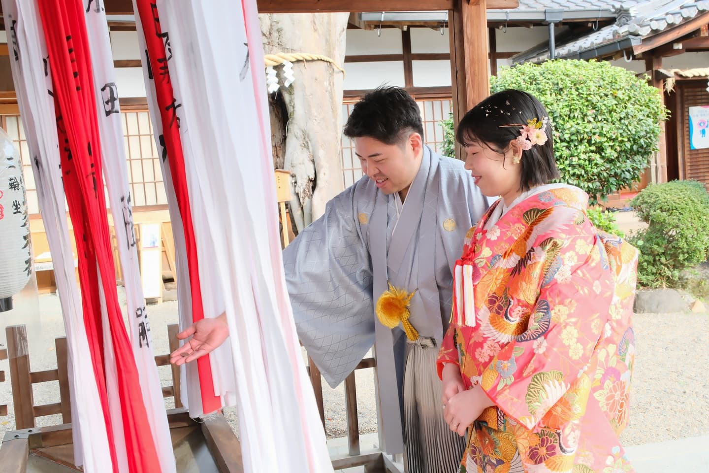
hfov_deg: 50.7
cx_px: 354
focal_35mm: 38
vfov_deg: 35.1
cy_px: 236
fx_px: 748
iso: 800
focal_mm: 25.1
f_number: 7.1
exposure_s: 1/80
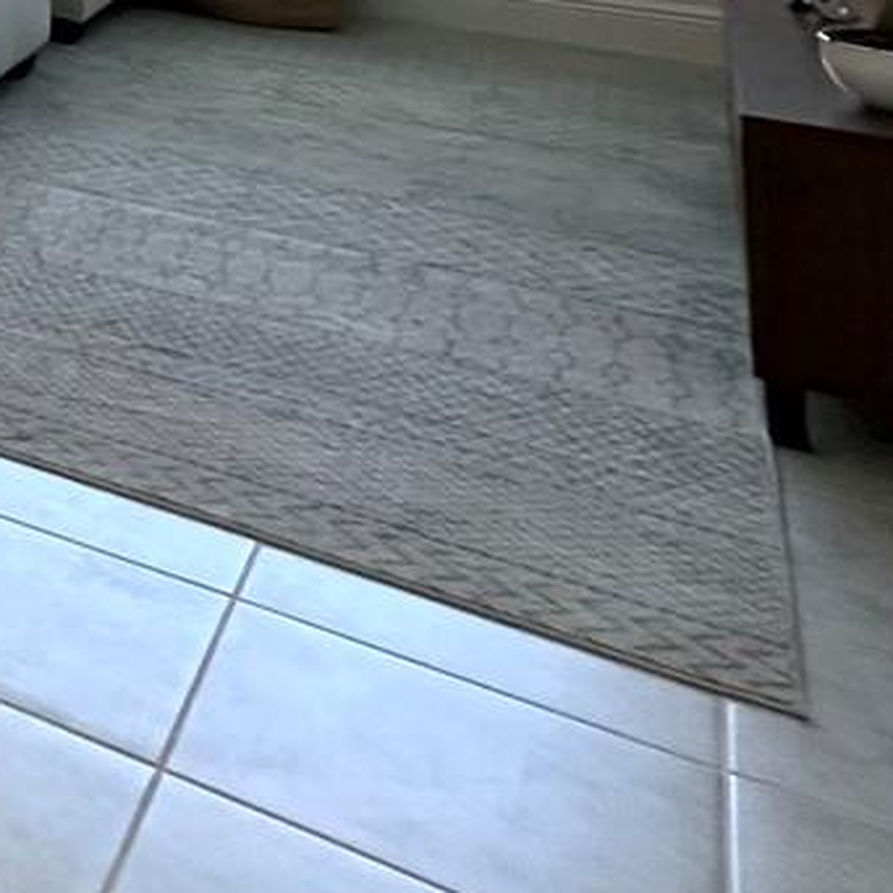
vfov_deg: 23.2
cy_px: -482
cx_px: -1084
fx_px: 1693
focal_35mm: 58
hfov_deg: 16.8
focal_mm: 2.22
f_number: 2.2
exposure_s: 1/120
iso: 160
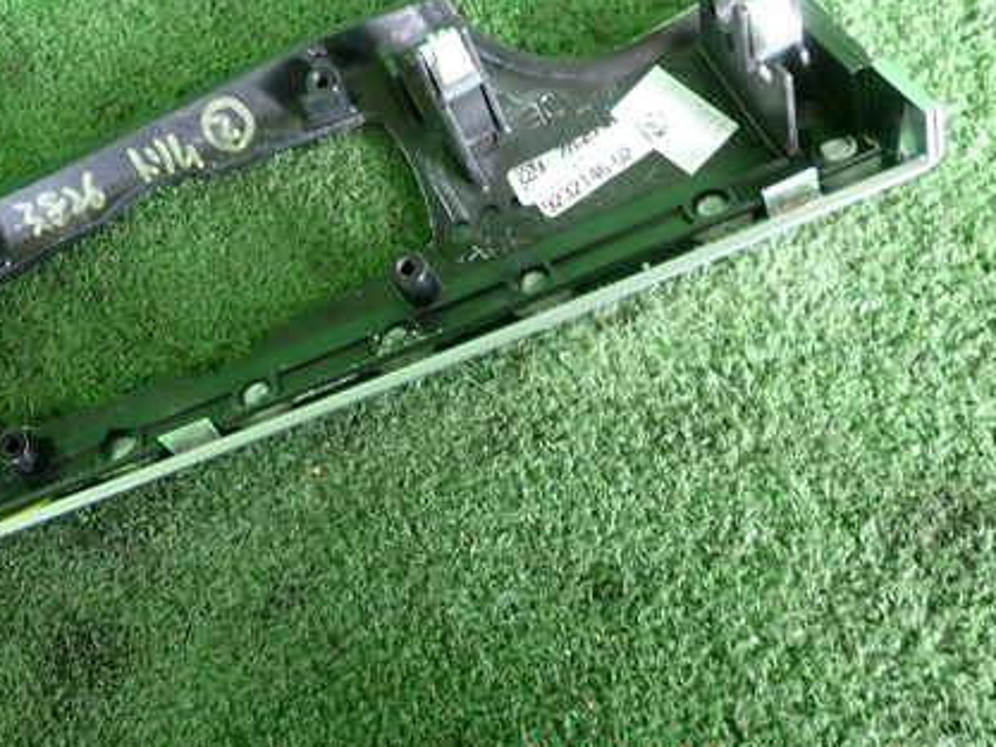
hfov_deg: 50.7
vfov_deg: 39.3
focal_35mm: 36
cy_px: 265
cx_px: 356
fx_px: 1036
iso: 400
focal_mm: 4.5
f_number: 2
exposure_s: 1/30
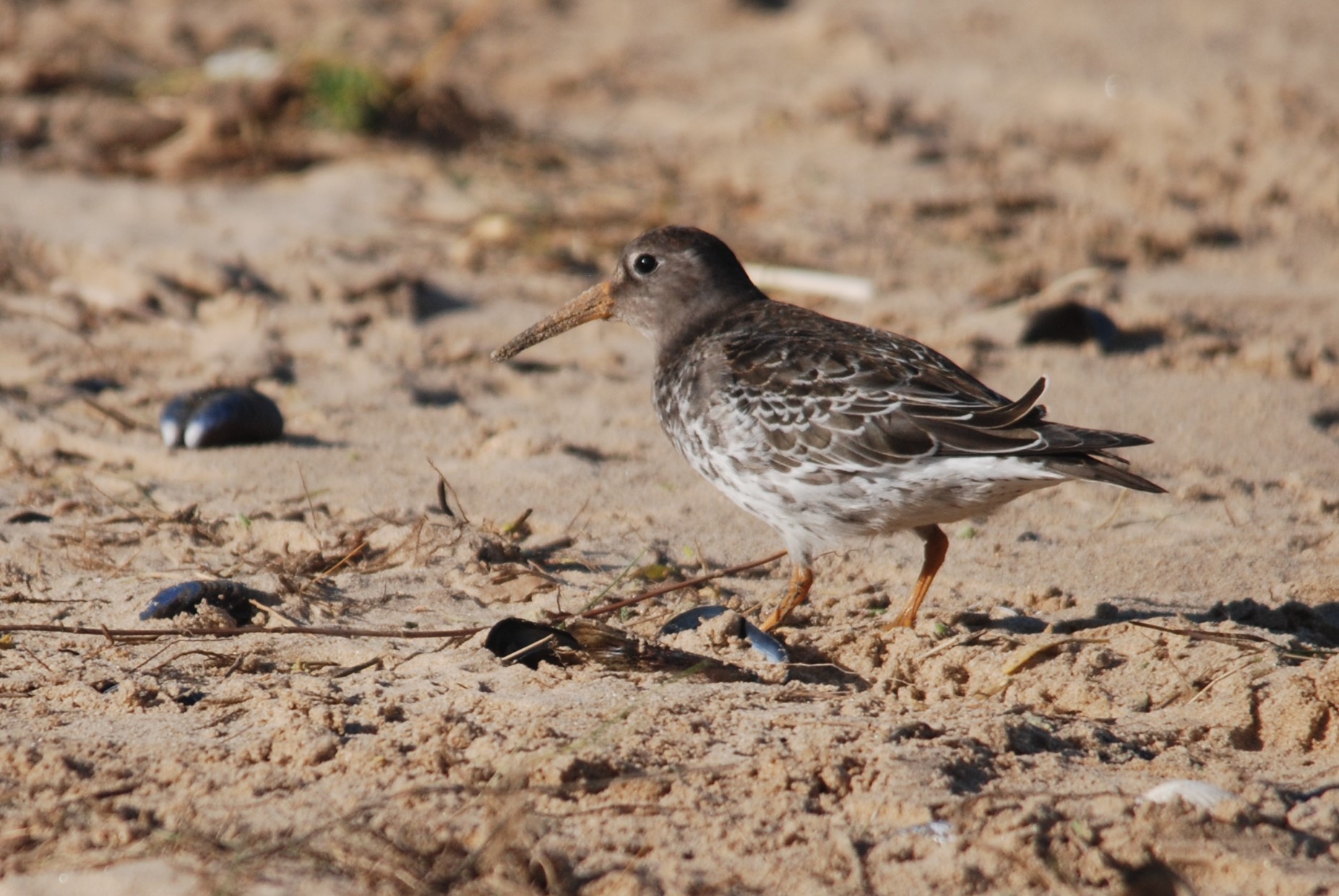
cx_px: 670
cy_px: 448
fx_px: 27926
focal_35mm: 750
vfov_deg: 1.8
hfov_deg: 2.7
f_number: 6.3
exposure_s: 1/800
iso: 200
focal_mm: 500
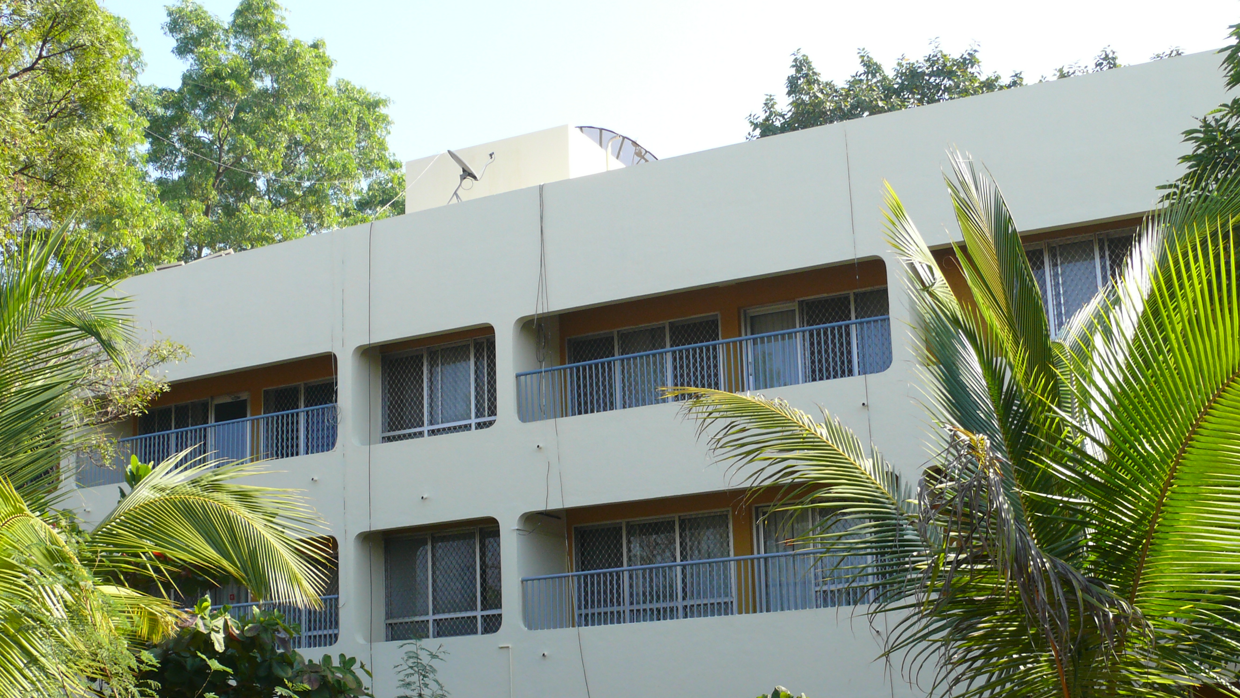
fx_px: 1545
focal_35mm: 47
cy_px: 543
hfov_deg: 43.7
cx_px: 642
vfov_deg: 25.1
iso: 100
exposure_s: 1/200
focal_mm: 7.4
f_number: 4.5
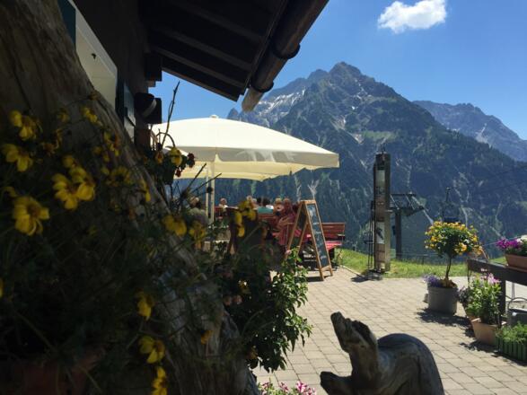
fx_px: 441
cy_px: 198
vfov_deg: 48.2
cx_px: 264
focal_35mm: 29
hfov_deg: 61.7
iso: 32
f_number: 2.2
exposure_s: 1/2326
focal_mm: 4.15
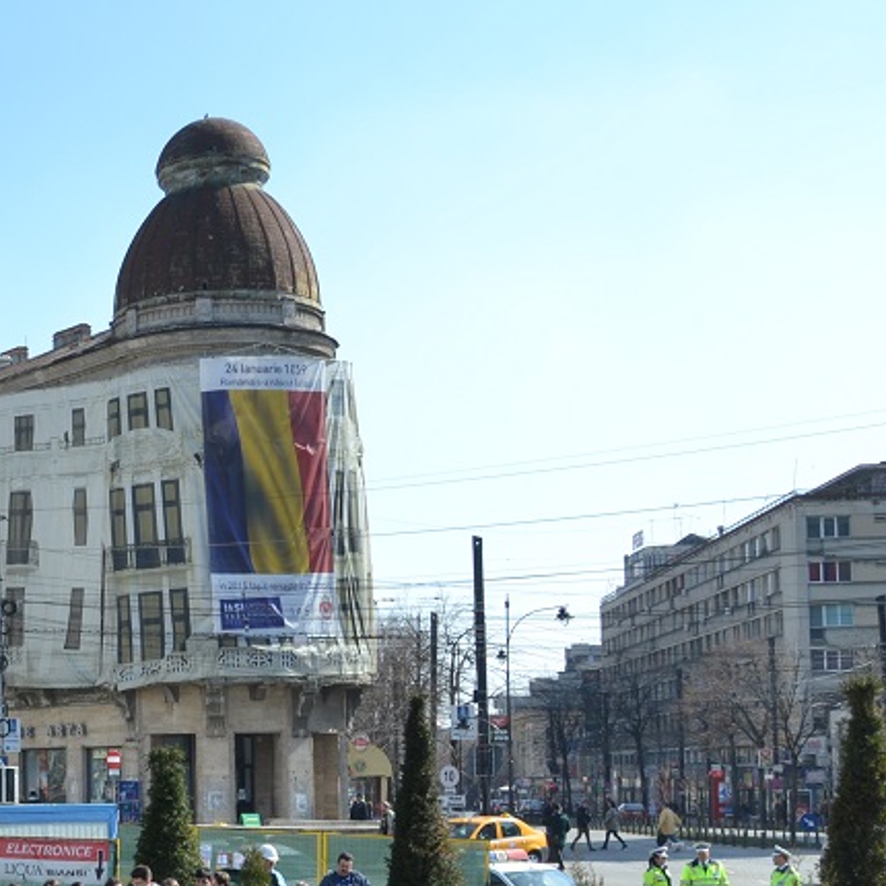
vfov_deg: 26.5
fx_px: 1853
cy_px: 674
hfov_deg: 23.7
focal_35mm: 64
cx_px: -270
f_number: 11
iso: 100
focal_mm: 18
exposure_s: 1/80
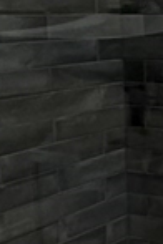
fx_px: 516
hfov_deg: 12.5
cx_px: 427
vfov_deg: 25.9
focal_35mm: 76
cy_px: 30
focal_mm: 2.22
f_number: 2.2
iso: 200
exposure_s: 1/120
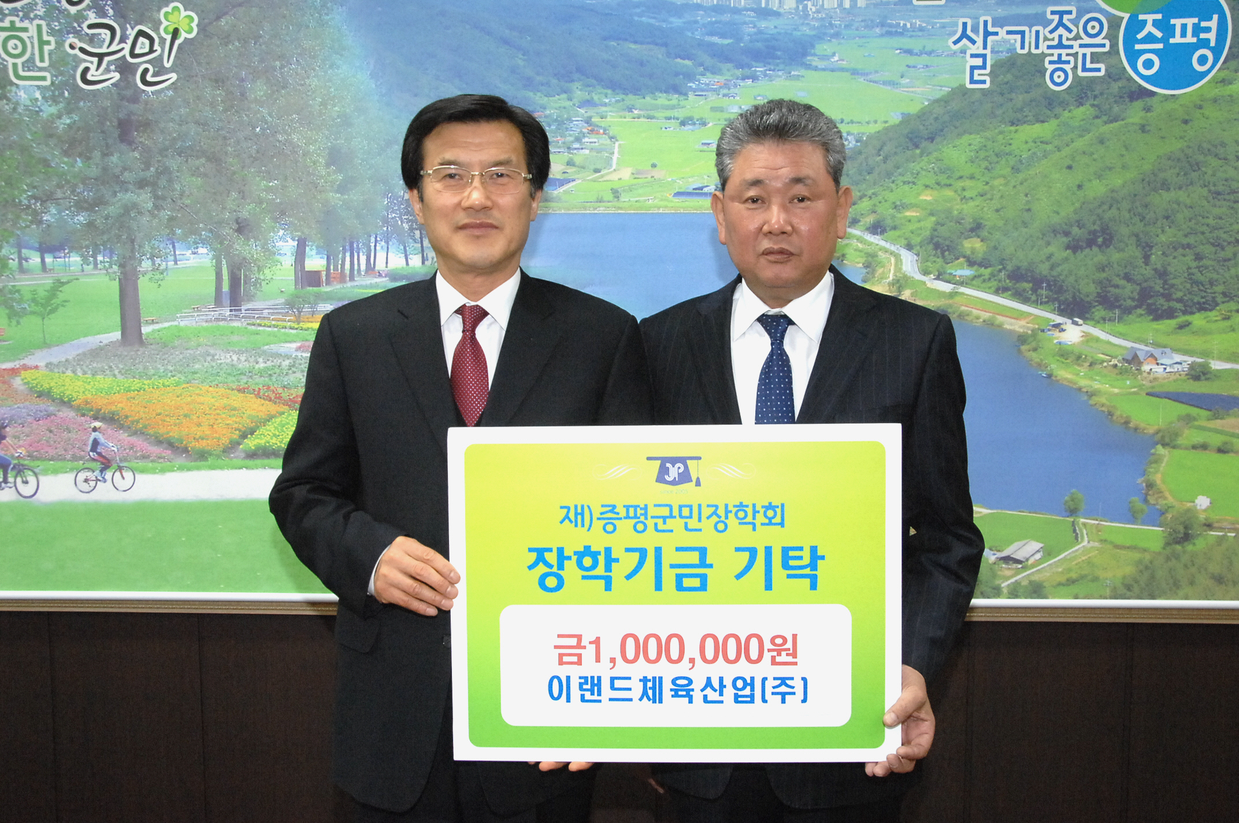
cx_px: 620
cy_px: 412
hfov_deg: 53.2
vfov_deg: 36.8
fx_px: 1237
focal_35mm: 36
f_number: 6.7
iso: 800
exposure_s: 1/60
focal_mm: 24
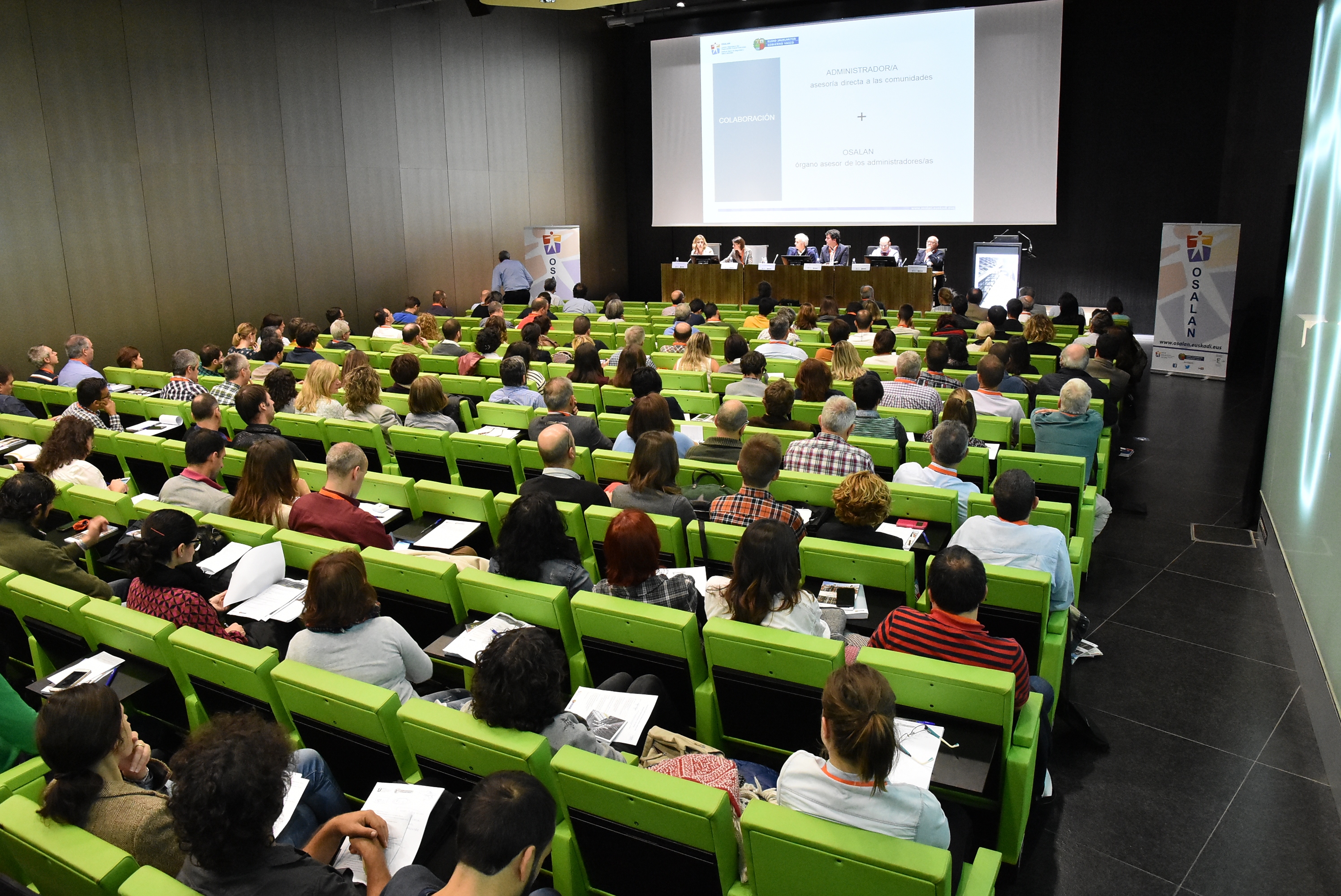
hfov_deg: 73.7
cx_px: 670
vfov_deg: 53.2
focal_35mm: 24
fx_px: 895
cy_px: 448
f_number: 6.3
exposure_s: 1/25
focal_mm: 16
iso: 4000
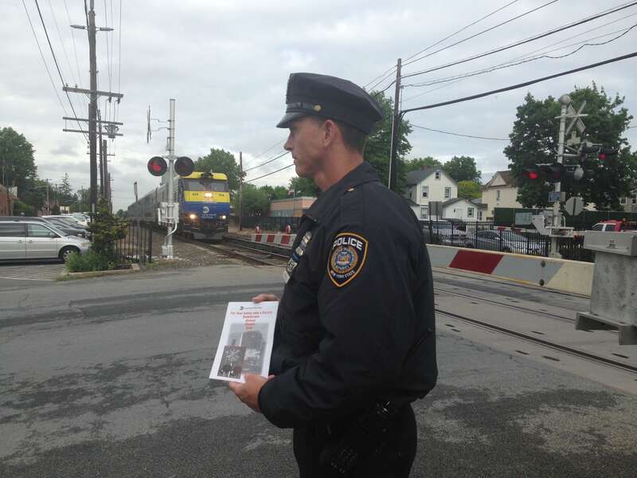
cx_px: 318
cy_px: 239
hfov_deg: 55.4
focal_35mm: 33
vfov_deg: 42.9
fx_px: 607
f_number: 2.4
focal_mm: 4.12
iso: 50
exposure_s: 1/874
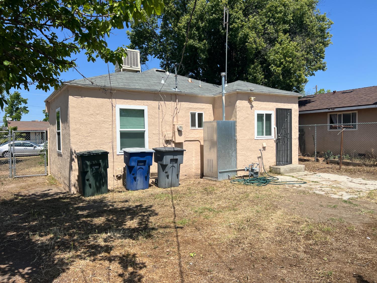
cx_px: 188
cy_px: 142
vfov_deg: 53.1
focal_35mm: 26
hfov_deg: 67.3
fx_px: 283
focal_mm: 5.7
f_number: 1.5
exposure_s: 1/5319
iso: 50
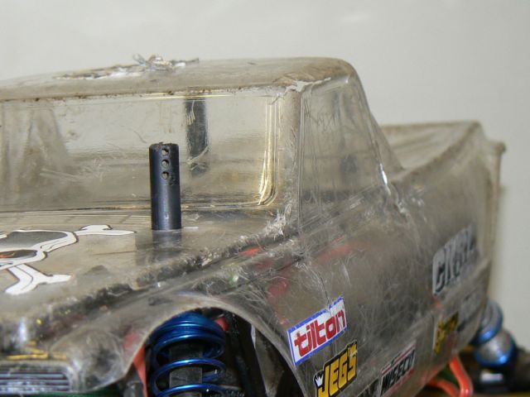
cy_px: 198
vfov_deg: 14.1
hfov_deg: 18.7
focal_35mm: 105
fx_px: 1608
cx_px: 265
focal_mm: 12.9
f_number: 3.2
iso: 100
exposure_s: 1/30
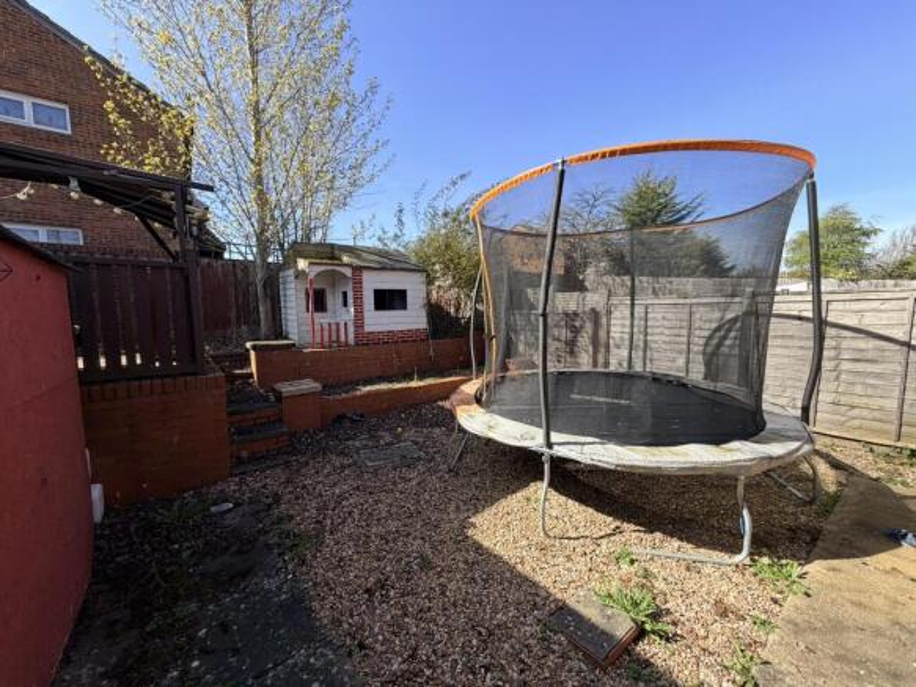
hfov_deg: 102.1
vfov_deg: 85.7
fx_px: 370
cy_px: 344
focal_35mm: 14
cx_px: 458
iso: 40
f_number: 2.2
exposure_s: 1/607
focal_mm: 2.22
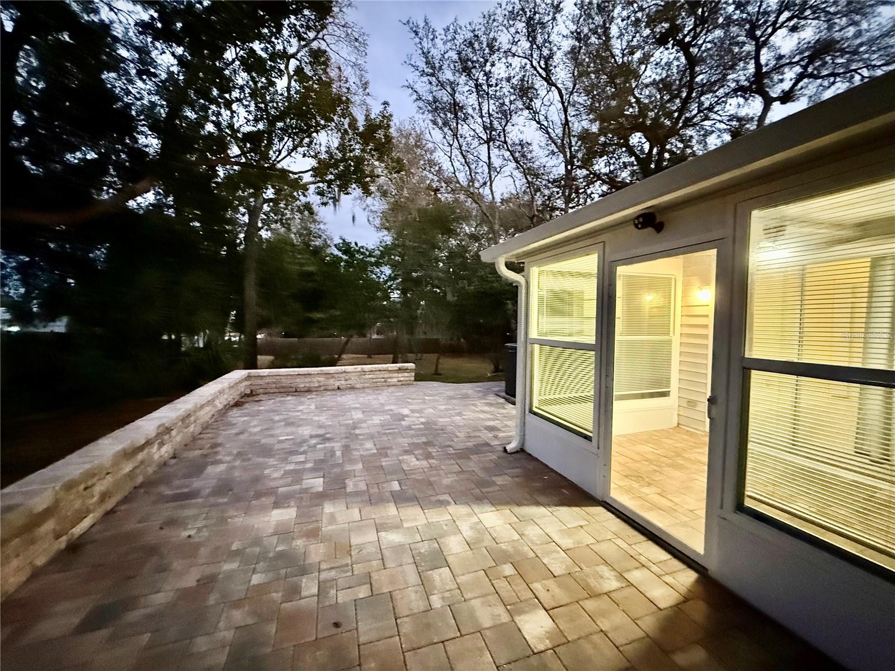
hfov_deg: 102.1
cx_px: 448
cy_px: 336
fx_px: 362
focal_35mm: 14
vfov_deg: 85.7
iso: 1600
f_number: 2.2
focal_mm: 2.22
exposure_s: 1/30
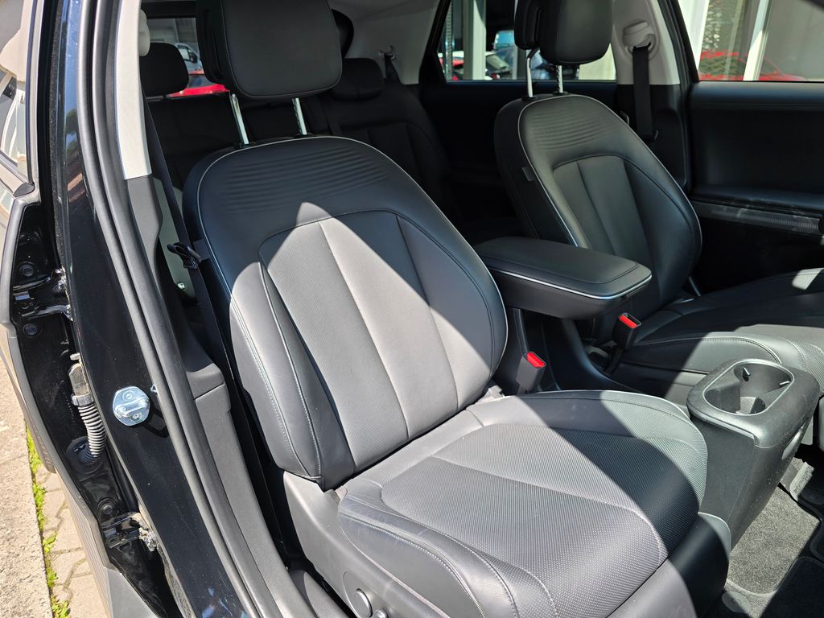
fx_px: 547
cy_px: 309
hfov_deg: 73.9
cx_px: 412
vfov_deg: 58.9
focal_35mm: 23
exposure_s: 1/180
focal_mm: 6.3
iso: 12
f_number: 1.7
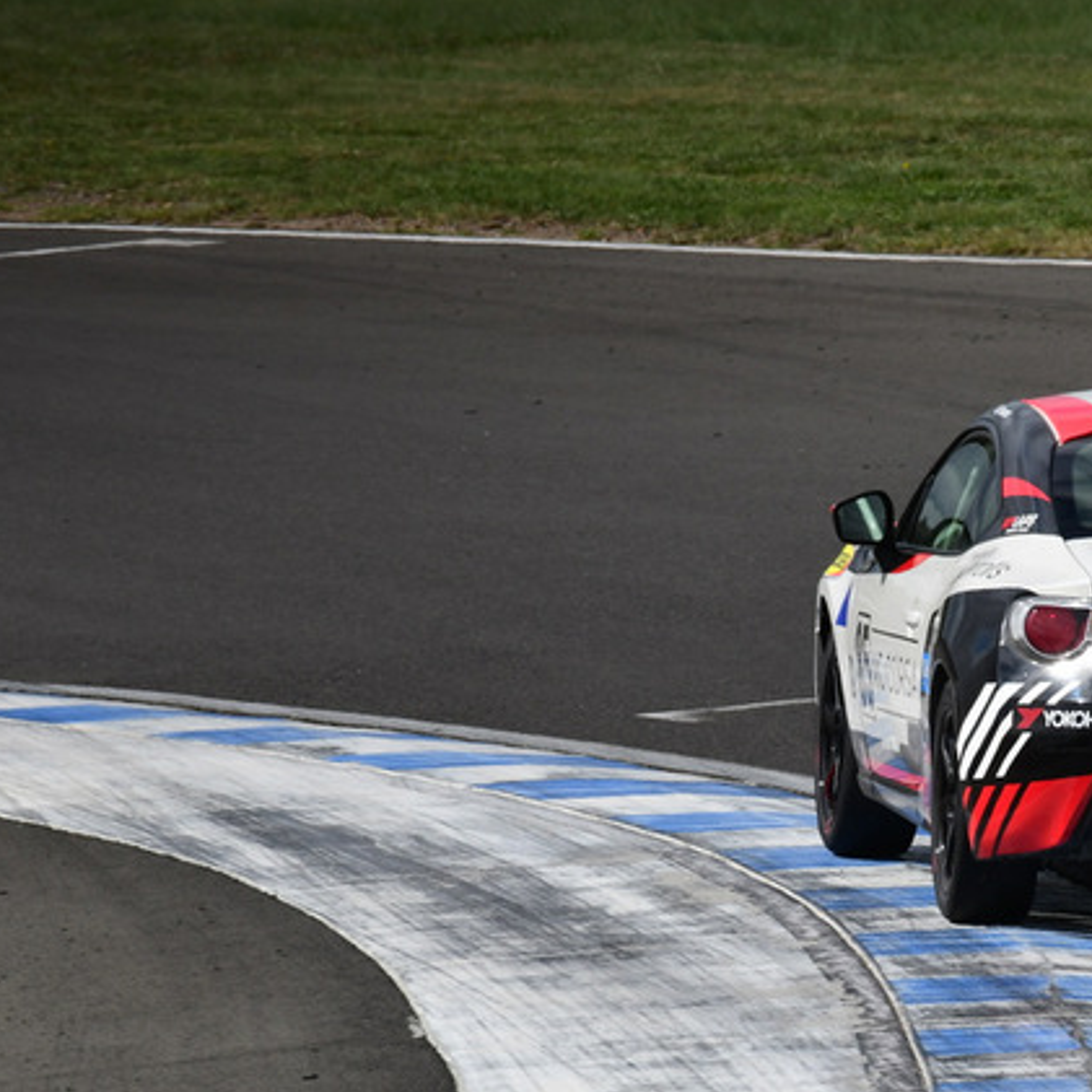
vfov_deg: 1.4
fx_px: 43292
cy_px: 646
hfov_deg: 1.4
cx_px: 859
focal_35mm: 1213
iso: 320
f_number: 13
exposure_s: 1/640
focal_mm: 500
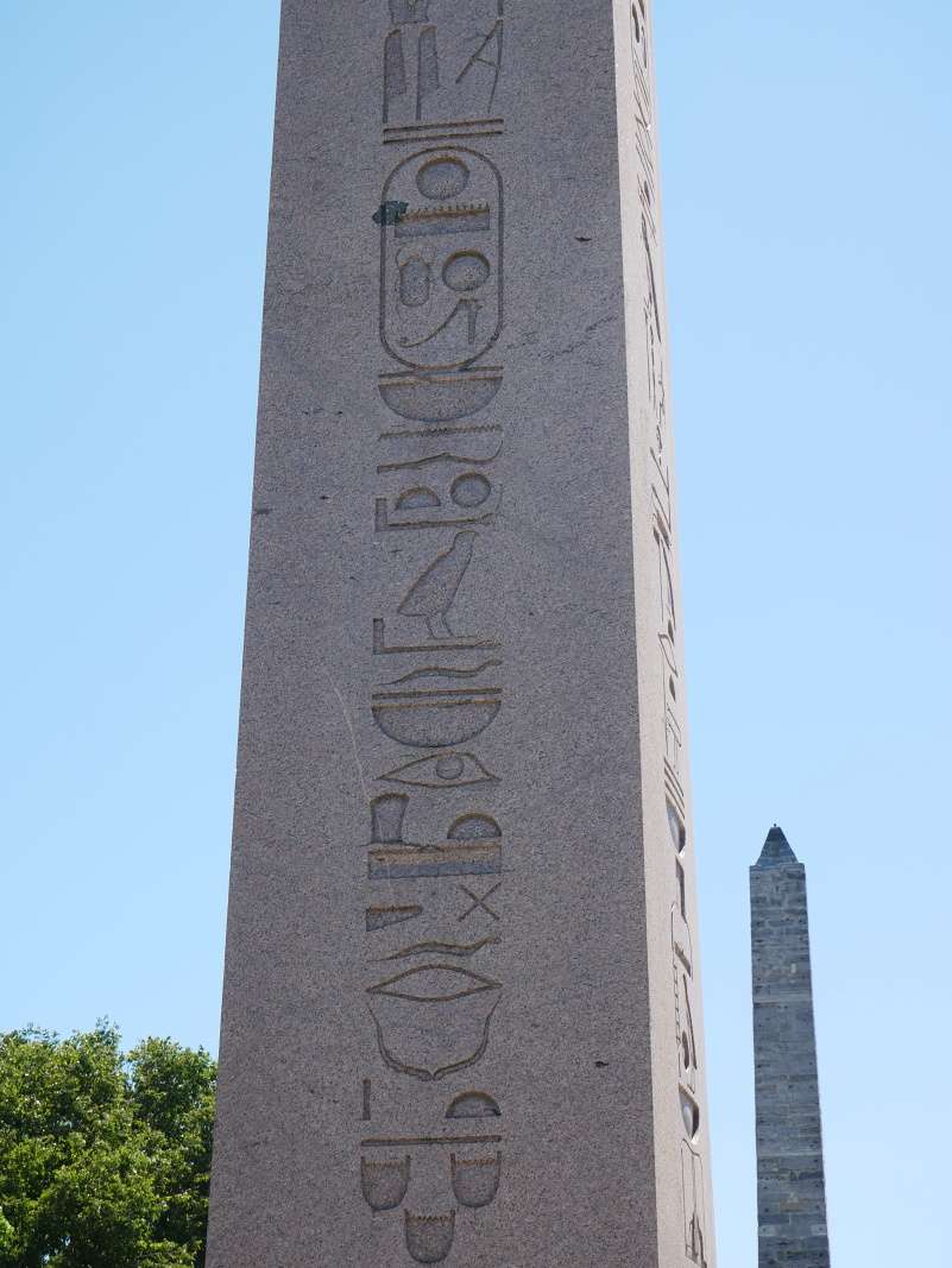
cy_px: 634
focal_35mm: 76
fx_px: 2785
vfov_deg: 25.7
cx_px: 476
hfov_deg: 19.4
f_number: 7.1
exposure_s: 1/320
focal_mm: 38
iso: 200
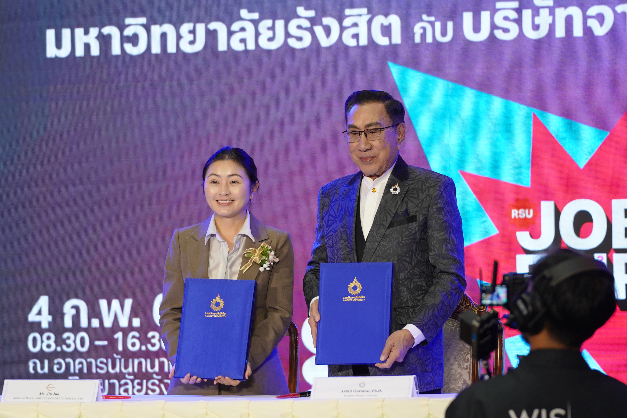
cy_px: 209
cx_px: 314
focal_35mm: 156
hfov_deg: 13.2
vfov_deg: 8.8
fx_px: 2717
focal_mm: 104
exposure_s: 1/320
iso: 500
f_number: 2.8
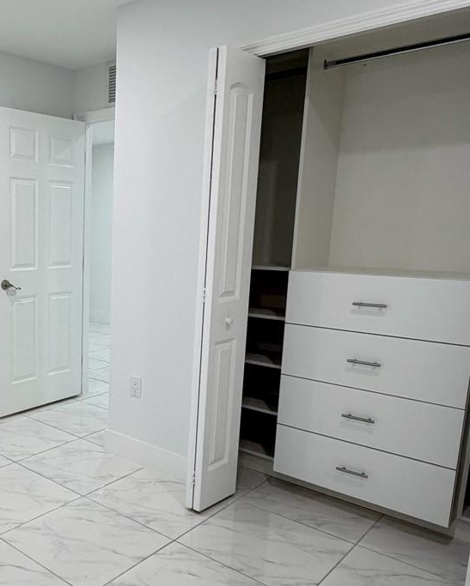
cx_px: 44
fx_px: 556
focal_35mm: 32
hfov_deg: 42.0
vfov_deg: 55.5
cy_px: 327
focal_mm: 2.22
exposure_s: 1/120
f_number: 2.2
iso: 160
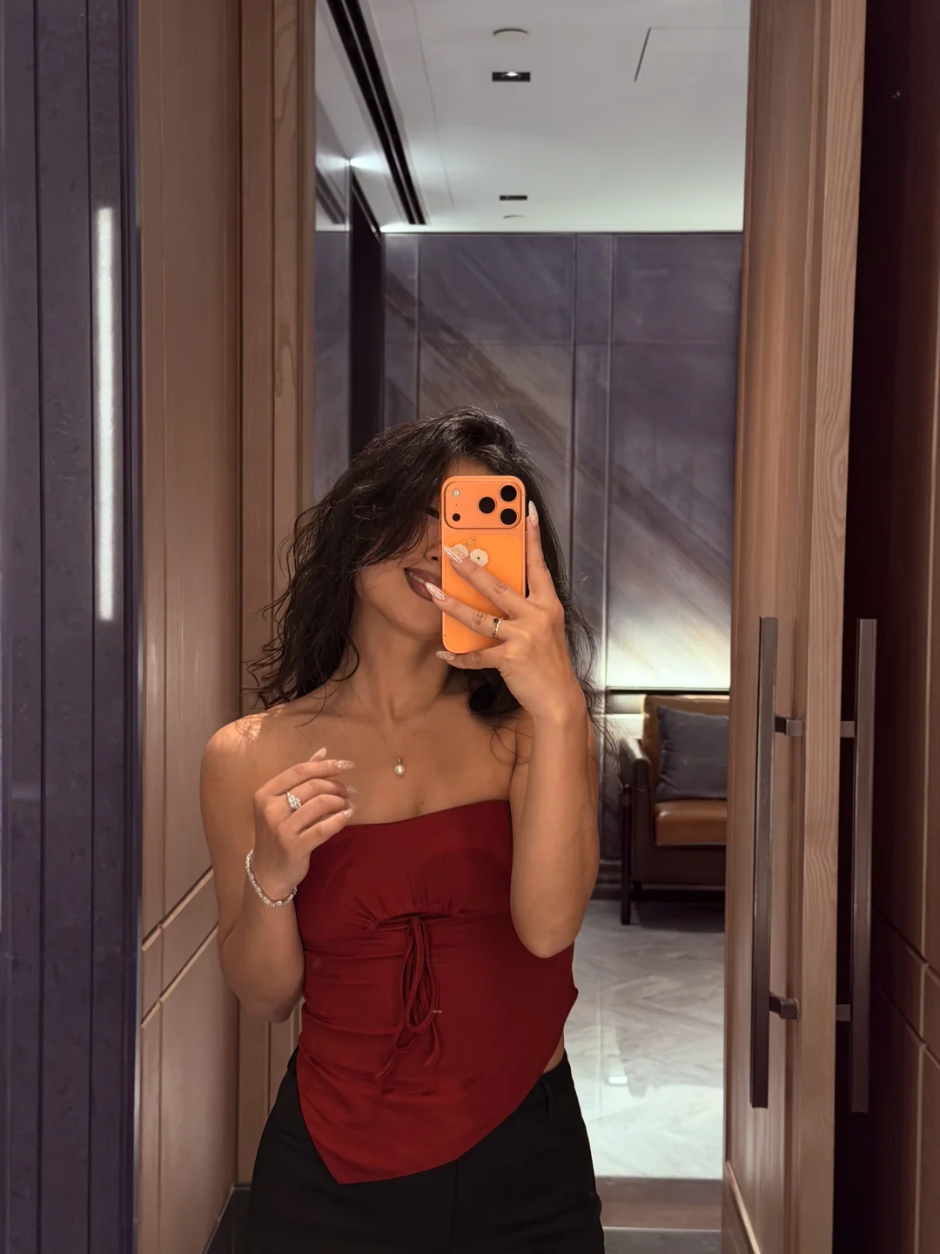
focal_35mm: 48
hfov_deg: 30.3
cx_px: 470
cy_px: 627
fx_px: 1738
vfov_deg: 39.7
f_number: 1.78
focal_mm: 6.76
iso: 400
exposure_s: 1/40
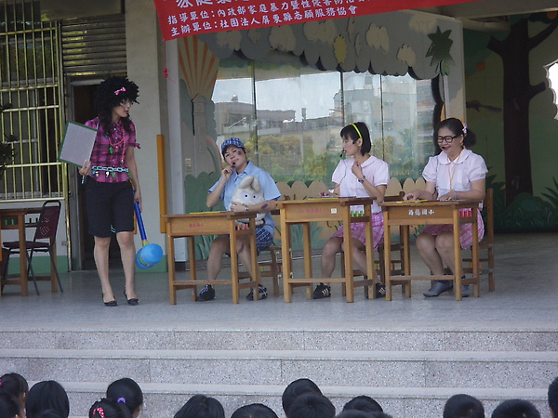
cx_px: 279
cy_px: 209
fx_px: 1773
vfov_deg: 13.5
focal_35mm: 110
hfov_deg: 17.9
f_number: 5.8
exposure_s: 1/125
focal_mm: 19.6
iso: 250
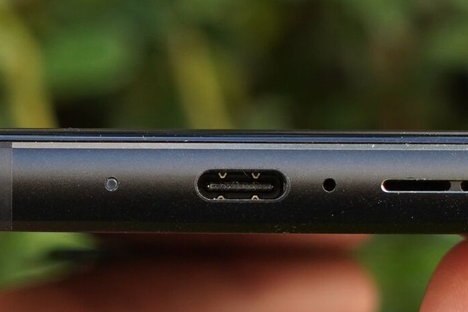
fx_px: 2275
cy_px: 178
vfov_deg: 7.8
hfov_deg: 11.7
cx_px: 192
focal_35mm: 175
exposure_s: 1/160
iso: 640
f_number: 7.1
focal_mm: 63
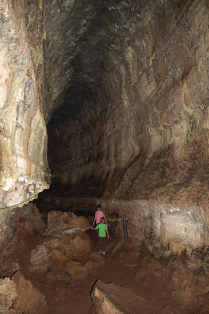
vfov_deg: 67.4
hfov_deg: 47.9
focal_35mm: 27
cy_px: 157
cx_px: 104
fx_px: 235
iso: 1100
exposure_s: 1/60
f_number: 3.5
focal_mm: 18
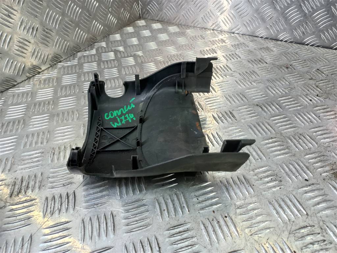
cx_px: 168
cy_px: 126
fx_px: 243
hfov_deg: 69.4
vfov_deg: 54.9
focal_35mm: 25
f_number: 1.8
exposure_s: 1/50
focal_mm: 4.6
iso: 80
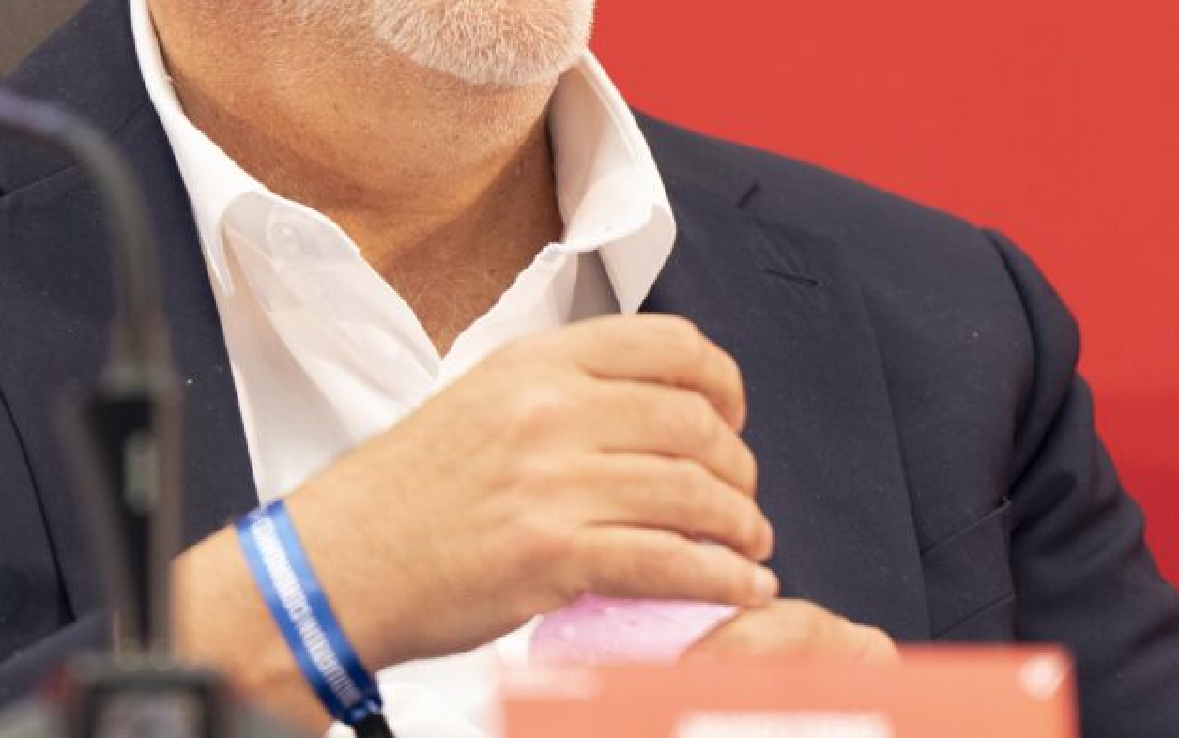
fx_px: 16682
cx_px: 546
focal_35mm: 519
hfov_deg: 4.0
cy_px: 157
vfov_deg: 2.5
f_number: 3.2
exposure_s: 1/400
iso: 800
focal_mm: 200
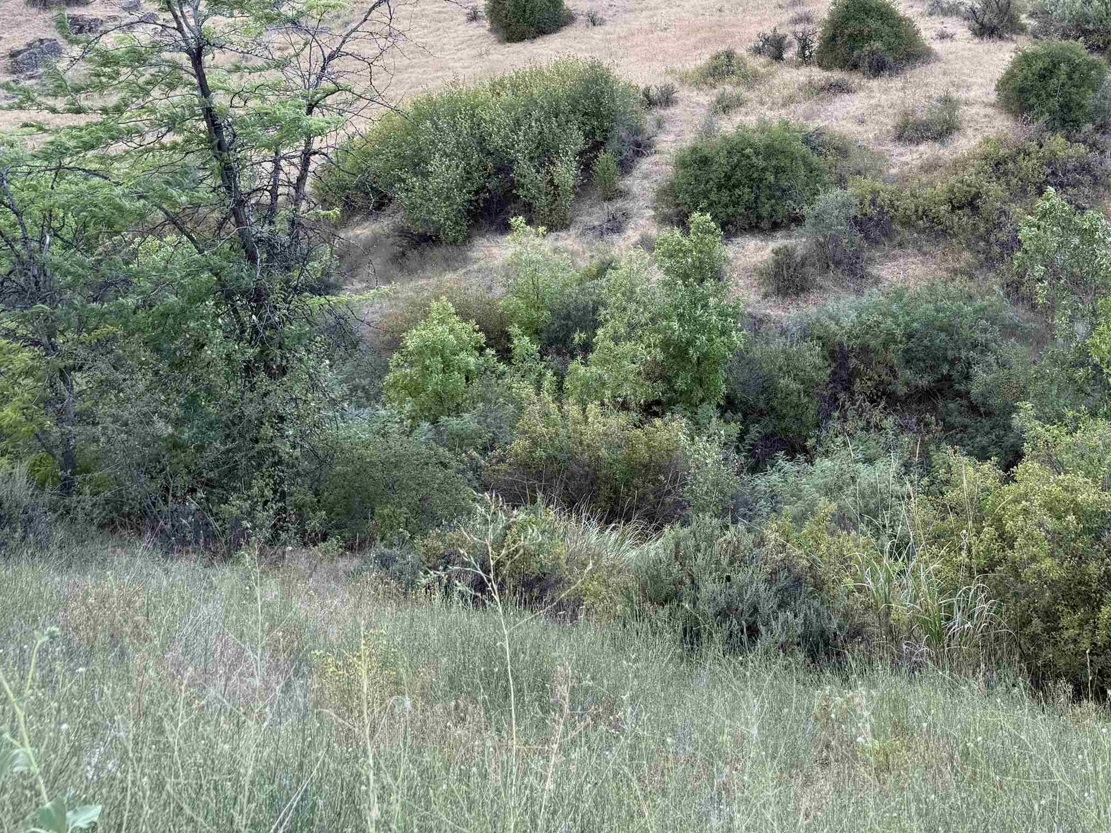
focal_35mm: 36
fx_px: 1155
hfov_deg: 50.0
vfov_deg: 38.8
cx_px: 778
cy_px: 226
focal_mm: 6.76
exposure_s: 1/260
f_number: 1.78
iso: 64
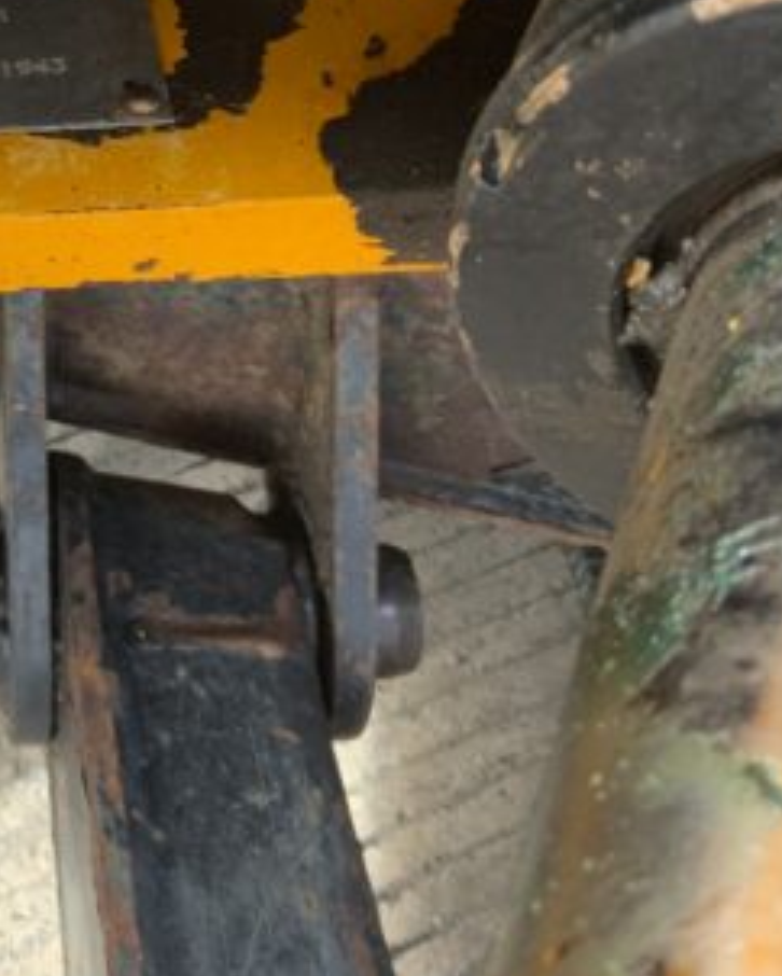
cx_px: -162
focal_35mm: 60
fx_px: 1734
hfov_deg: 23.2
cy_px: 262
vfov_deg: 31.0
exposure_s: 1/122
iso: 32
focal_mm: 3
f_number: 1.8
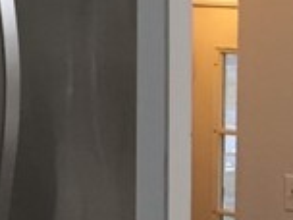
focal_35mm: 195
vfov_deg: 7.6
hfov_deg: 9.4
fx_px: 1651
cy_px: 131
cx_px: 630
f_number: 2.2
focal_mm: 4.15
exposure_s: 1/30
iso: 50
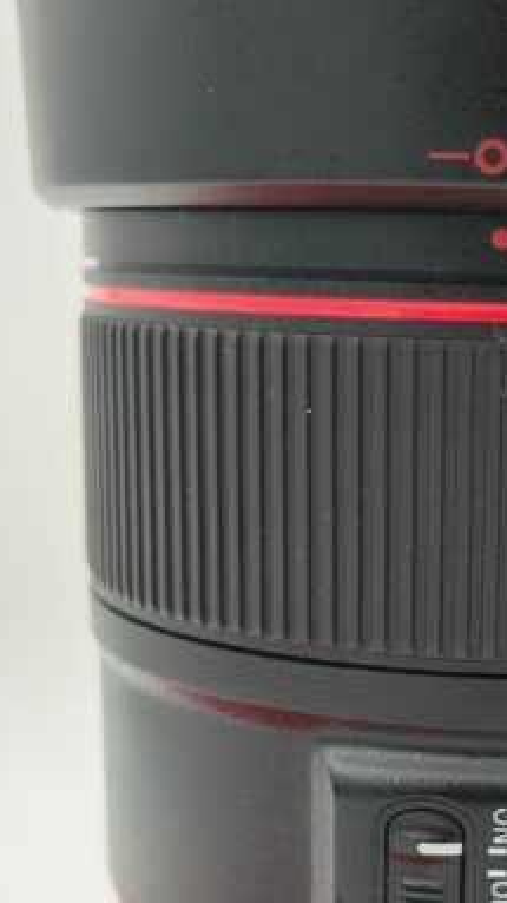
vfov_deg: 56.7
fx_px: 838
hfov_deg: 31.0
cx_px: 519
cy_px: 452
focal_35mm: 35
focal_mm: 5.56
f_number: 1.8
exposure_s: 1/177
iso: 100
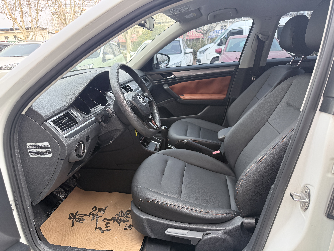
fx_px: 232
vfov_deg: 56.8
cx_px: 167
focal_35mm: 24
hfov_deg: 71.6
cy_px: 126
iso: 100
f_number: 1.78
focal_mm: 6.76
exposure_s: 1/278
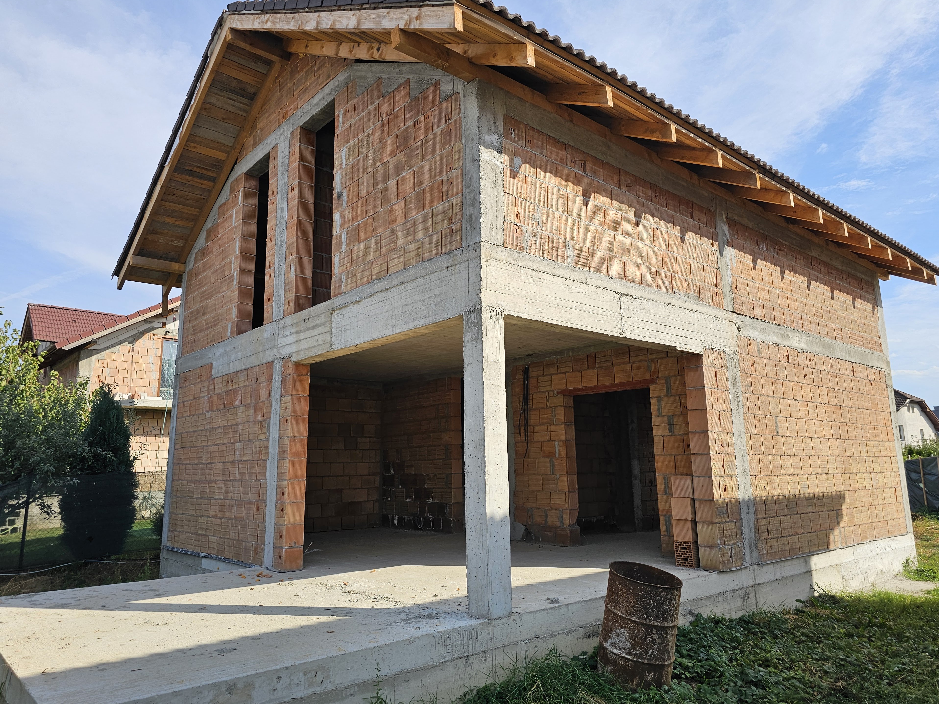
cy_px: 341
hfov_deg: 71.6
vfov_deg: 56.8
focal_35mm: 24
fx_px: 651
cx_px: 466
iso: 40
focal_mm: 6.3
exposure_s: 1/2000
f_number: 1.7
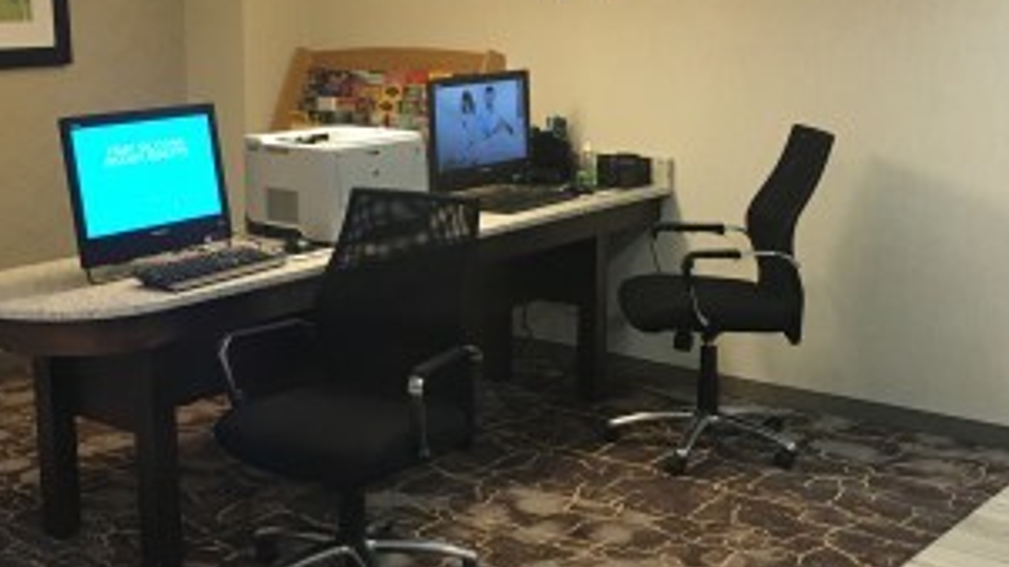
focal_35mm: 54
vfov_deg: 22.2
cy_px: 275
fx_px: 1444
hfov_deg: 38.3
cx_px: 380
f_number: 2.2
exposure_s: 1/30
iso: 160
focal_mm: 4.15
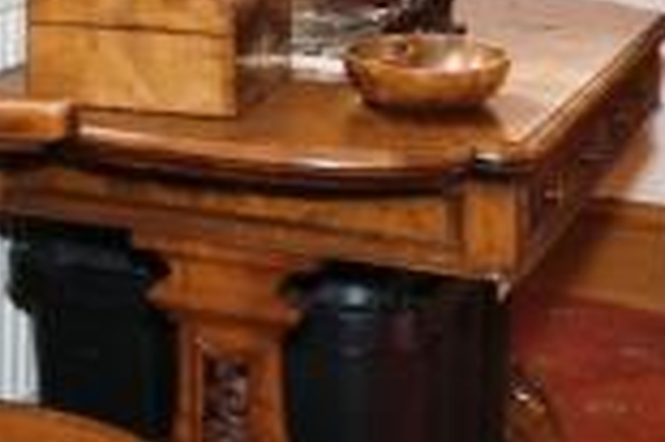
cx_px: -73
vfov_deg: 12.8
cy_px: -285
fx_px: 1827
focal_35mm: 99
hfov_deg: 19.7
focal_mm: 10
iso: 400
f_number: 8
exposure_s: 1/60
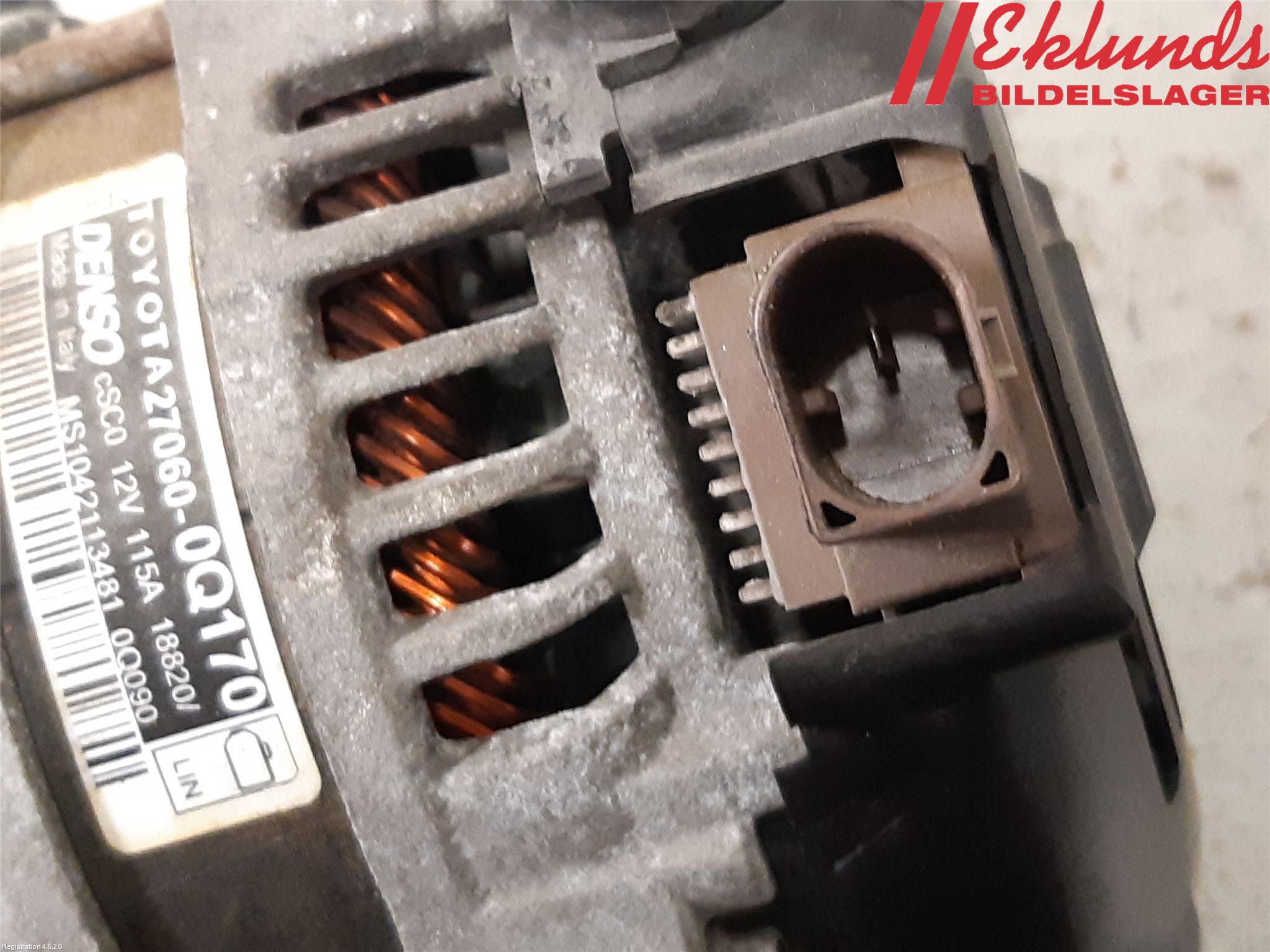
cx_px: 635
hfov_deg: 67.3
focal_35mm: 26
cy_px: 476
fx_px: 954
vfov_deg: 53.1
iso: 320
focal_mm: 3.93
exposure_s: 1/25
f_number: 1.7
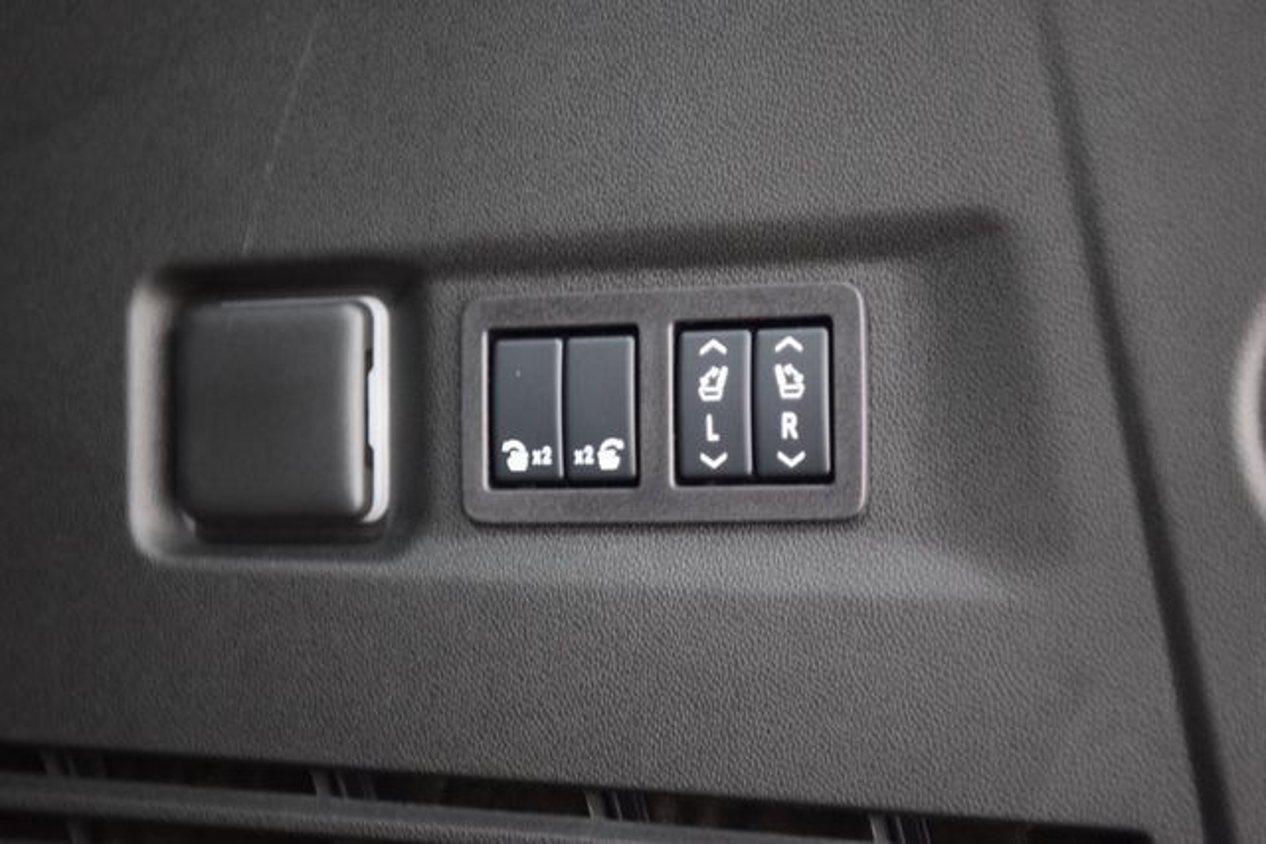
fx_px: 3271
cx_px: 633
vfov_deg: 14.7
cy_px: 422
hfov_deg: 21.9
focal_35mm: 93
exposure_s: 1/5
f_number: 2.8
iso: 1600
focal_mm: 62
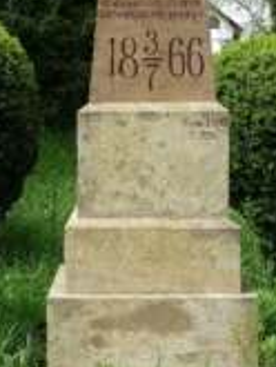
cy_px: 127
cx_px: 142
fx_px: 680
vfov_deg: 30.1
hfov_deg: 23.0
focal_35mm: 64
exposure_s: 1/320
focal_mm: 5.4
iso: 100
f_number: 4
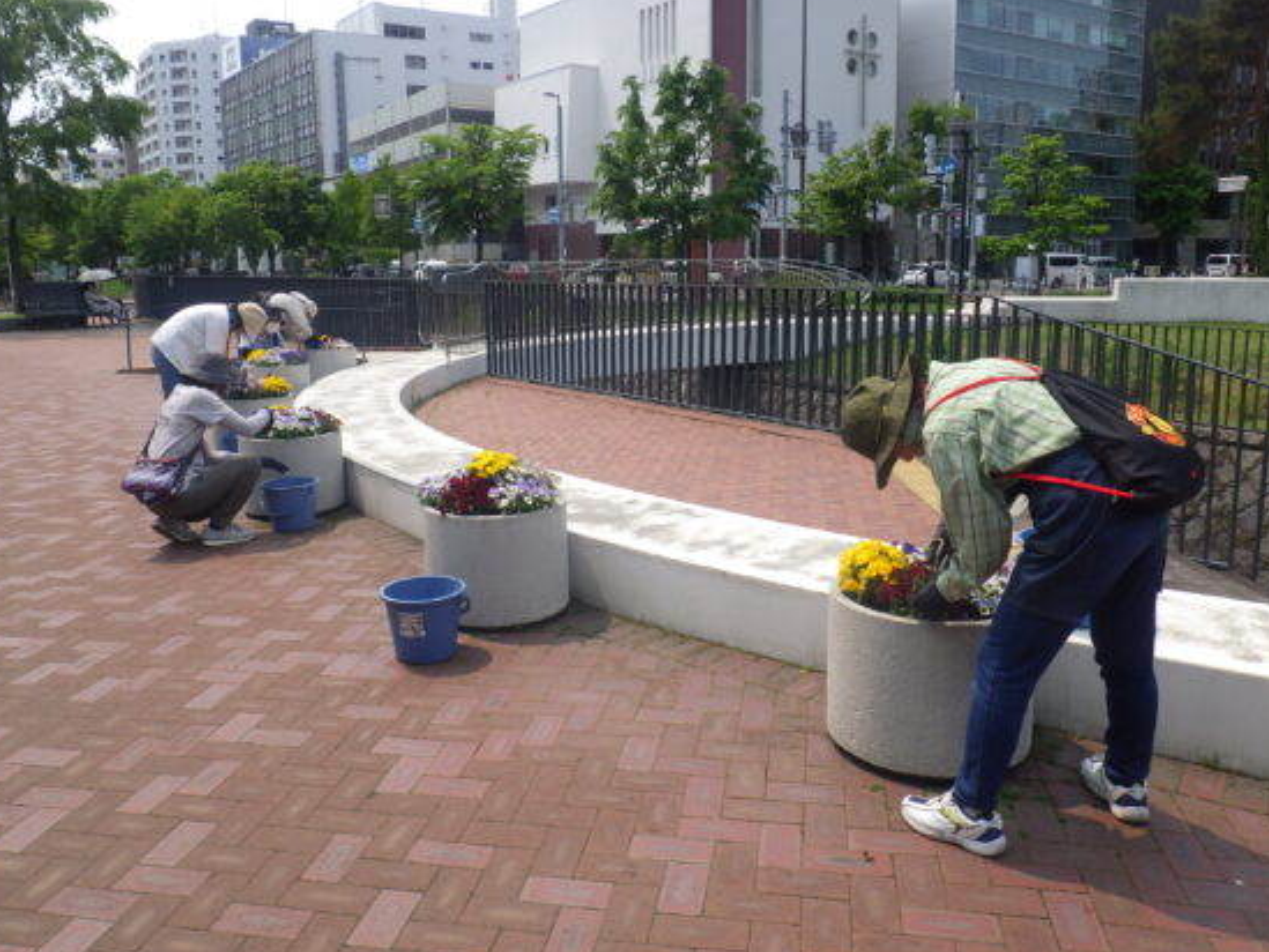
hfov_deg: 61.6
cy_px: 475
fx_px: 1063
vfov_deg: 48.2
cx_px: 625
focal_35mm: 29
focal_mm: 5
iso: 125
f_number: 4.2
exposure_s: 1/800
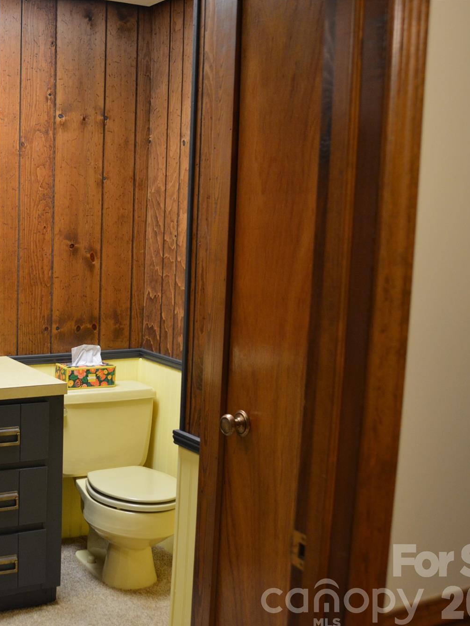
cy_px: 317
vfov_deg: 42.9
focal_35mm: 44
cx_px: 64
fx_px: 796
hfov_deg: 31.6
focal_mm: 20
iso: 800
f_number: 3.5
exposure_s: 1/40
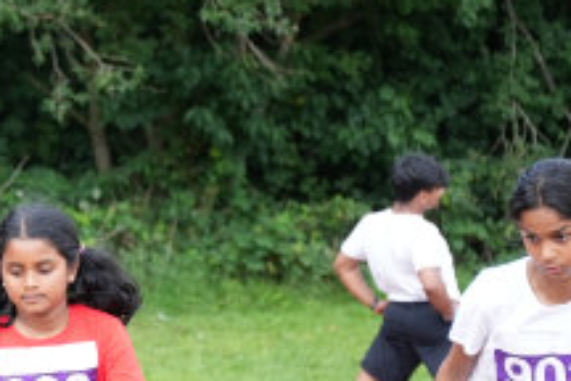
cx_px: -648
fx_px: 3687
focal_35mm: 232
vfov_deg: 5.9
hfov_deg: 8.3
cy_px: 253
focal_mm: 49.1
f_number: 2.8
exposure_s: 1/400
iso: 250
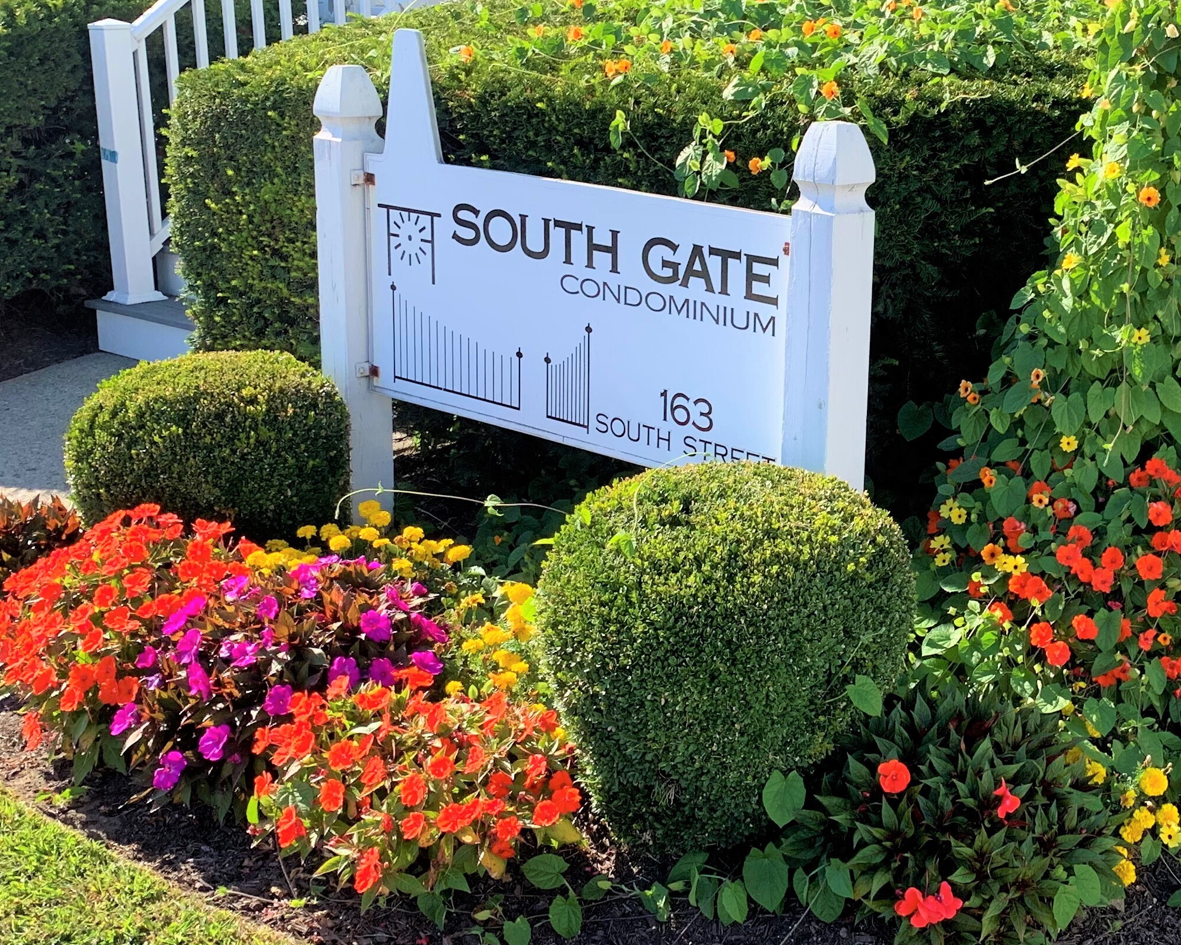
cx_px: 848
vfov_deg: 38.8
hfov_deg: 46.6
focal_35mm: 38
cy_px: 335
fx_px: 1328
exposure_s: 1/669
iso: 25
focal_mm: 4.25
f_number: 1.8
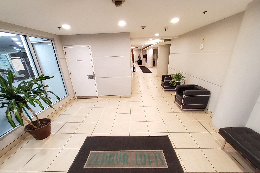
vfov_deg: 80.8
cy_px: 98
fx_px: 101
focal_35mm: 14
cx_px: 130
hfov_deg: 104.3
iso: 250
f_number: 2.2
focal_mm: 1.13
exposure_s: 1/33
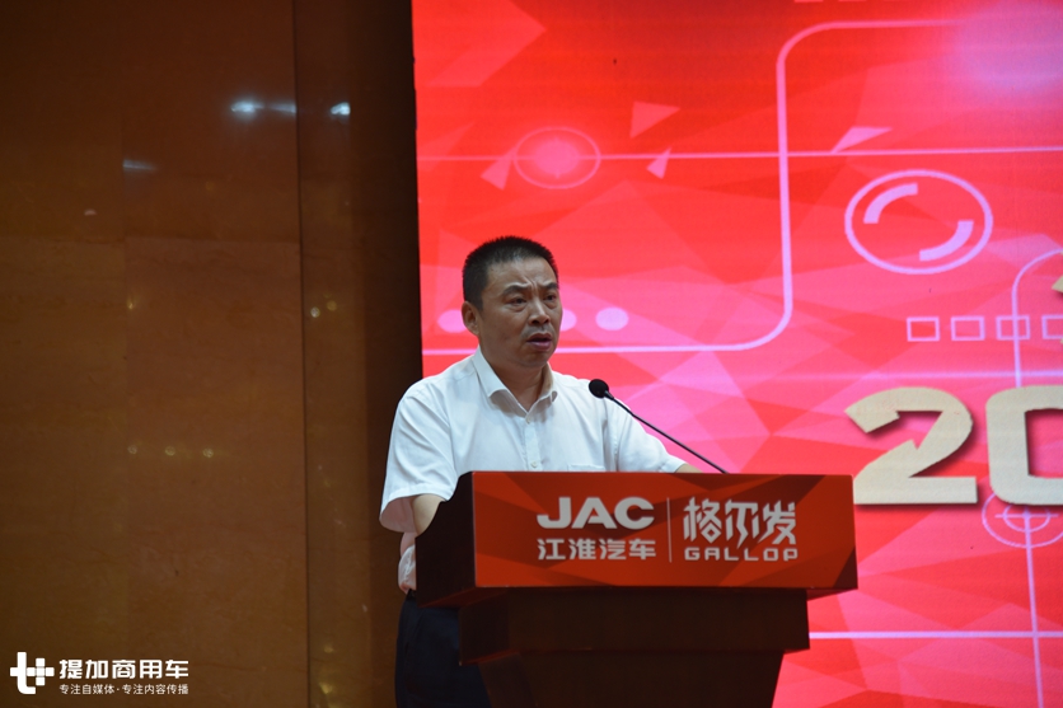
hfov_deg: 17.1
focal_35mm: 120
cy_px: 354
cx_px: 532
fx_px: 3542
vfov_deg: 11.4
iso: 400
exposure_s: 1/60
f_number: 4
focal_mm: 120
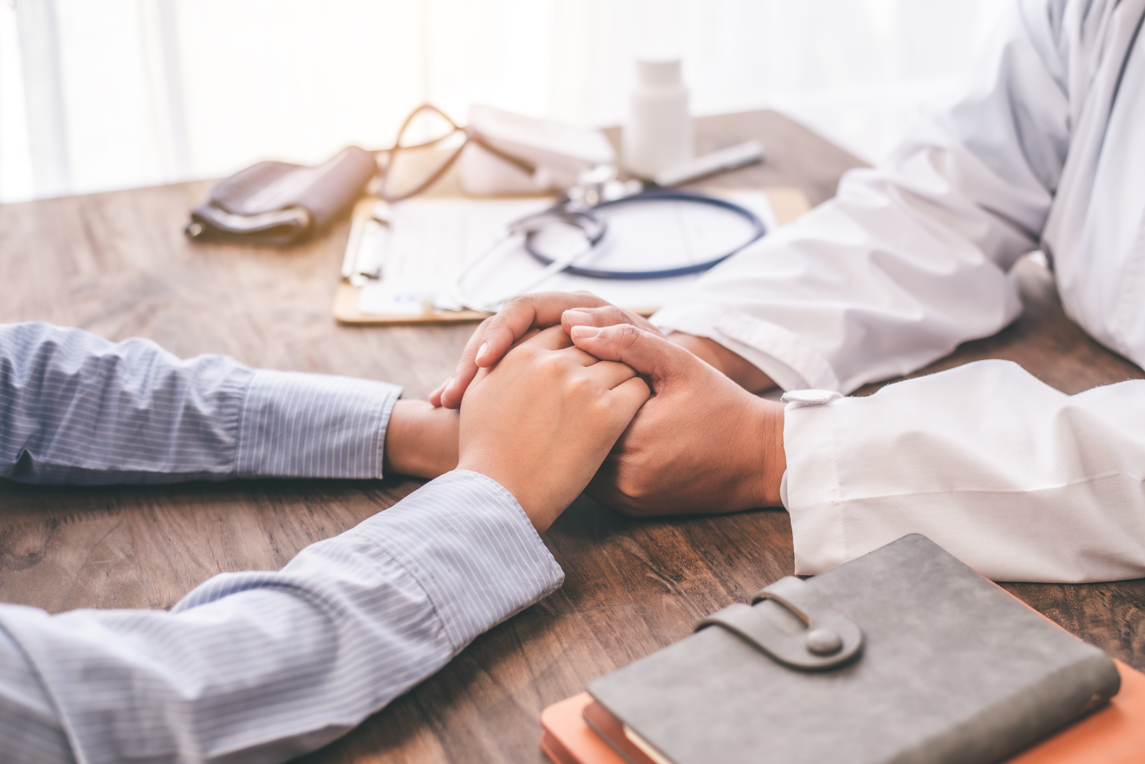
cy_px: 382
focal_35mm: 50
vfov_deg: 27.0
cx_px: 572
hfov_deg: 39.6
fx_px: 1591
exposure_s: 1/250
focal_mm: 50
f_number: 3.5
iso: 250
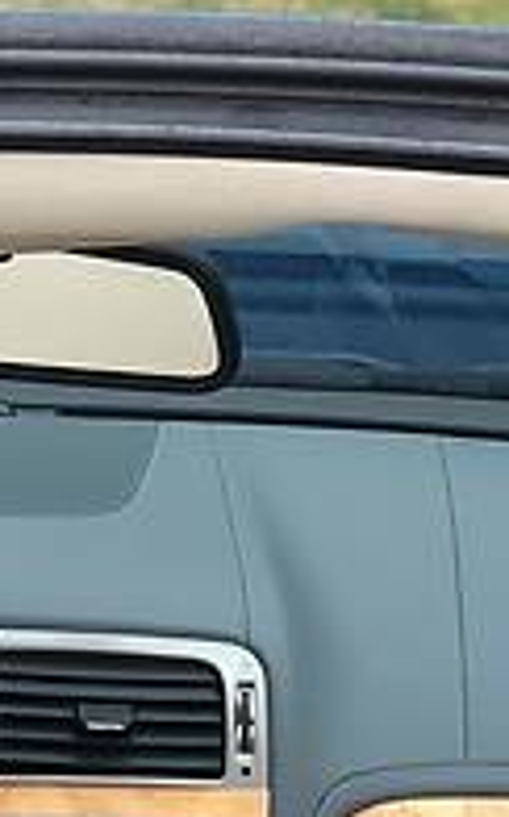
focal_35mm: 225
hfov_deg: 5.8
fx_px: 5009
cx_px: -79
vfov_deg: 9.1
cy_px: 1209
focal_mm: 6
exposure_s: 1/60
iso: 25
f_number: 2.4
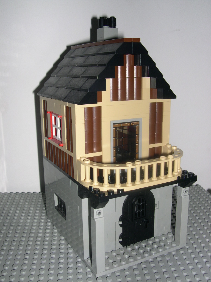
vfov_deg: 49.0
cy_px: 141
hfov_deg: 37.7
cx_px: 106
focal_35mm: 38
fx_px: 309
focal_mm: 8
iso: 100
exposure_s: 1/60
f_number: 7.6
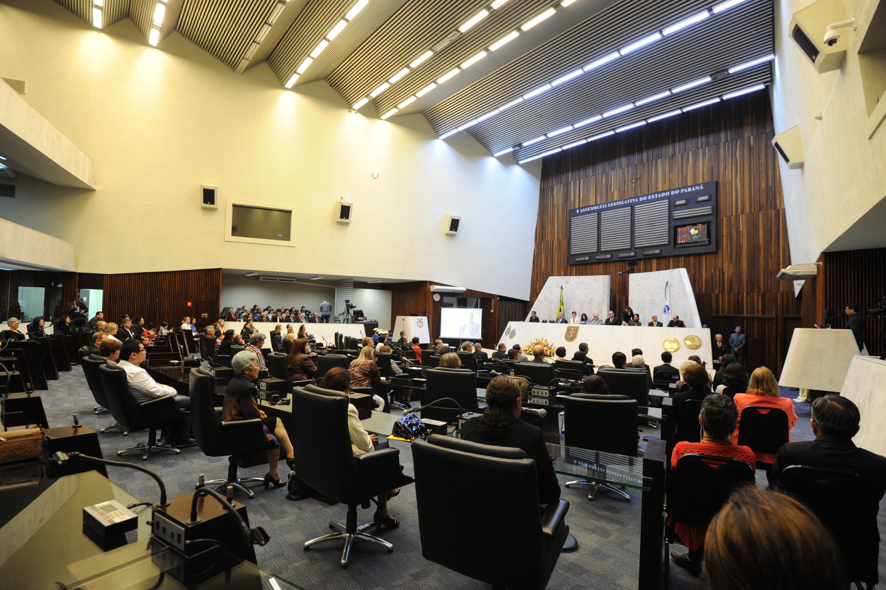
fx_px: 418
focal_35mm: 17
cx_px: 439
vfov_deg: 70.3
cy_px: 310
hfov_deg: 93.3
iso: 3200
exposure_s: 1/160
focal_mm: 16
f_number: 4
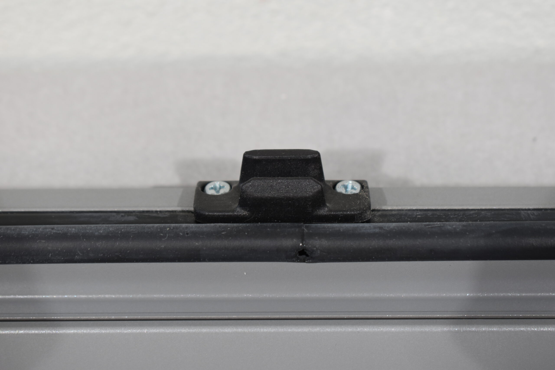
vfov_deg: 16.6
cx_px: 278
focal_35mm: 82
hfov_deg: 24.6
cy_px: 185
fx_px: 1272
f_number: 5.6
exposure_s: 1/60
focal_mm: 55
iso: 560
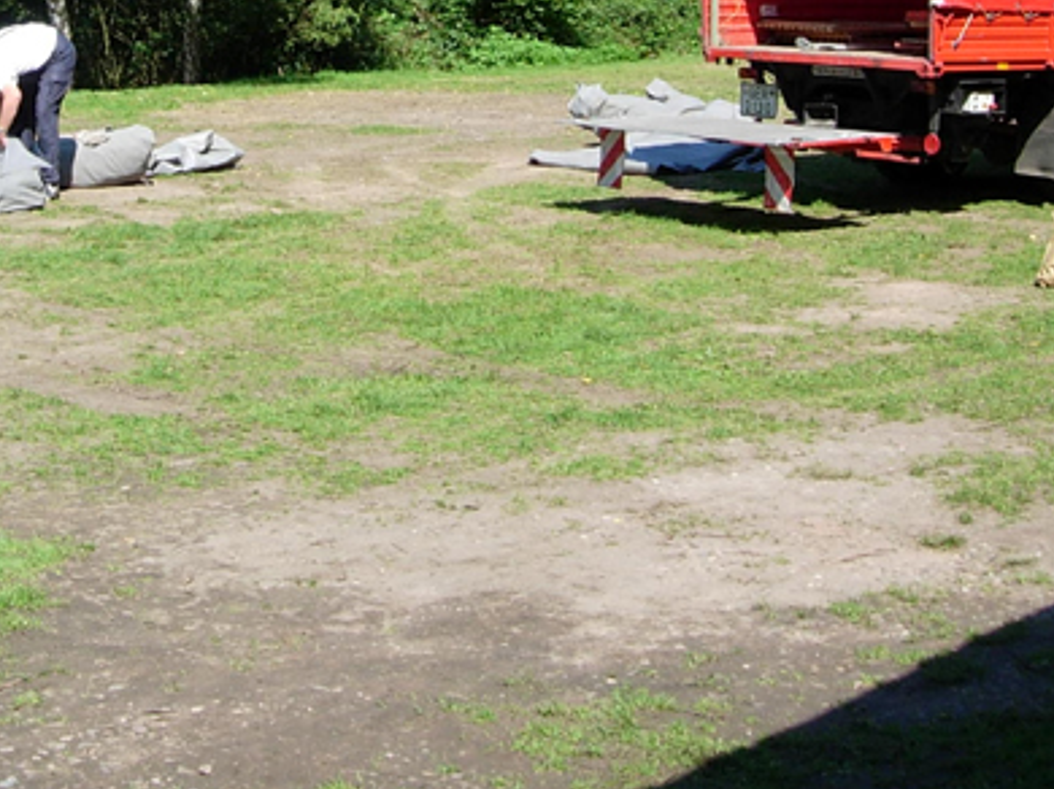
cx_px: 230
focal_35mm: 78
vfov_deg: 18.4
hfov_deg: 24.7
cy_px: -16
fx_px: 2374
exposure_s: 1/861
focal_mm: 7.8
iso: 64
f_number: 2.8
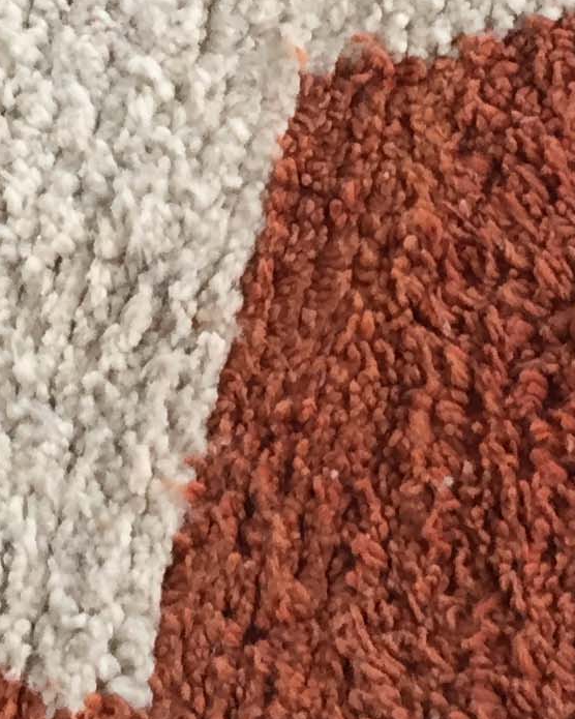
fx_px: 2829
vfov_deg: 14.1
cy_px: -104
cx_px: -62
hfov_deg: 11.4
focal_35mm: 133
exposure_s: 1/33
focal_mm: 4.15
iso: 125
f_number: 2.2
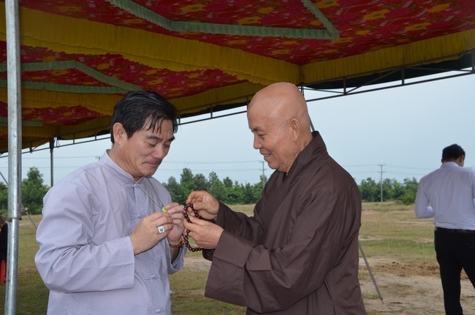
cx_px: 238
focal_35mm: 52
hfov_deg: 37.9
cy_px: 158
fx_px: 692
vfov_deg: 25.7
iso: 640
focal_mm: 35
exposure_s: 1/250
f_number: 13
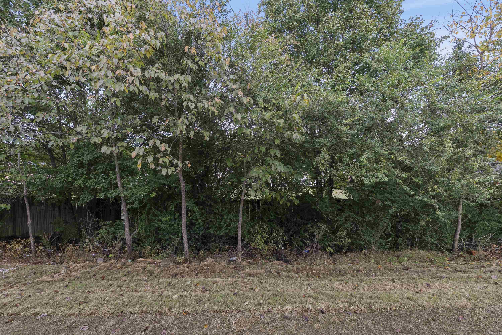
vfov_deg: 73.8
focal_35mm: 16
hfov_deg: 96.7
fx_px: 223
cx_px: 251
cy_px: 168
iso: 250
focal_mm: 16
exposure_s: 1/8
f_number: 9
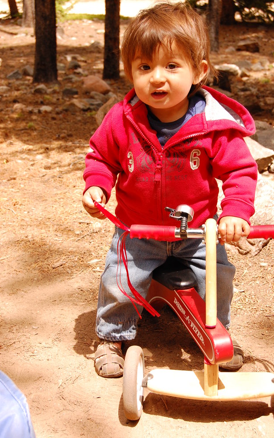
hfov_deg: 19.7
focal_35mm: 66
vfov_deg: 31.1
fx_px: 788
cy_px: 218
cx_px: 149
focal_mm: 42
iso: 400
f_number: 9
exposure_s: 1/320
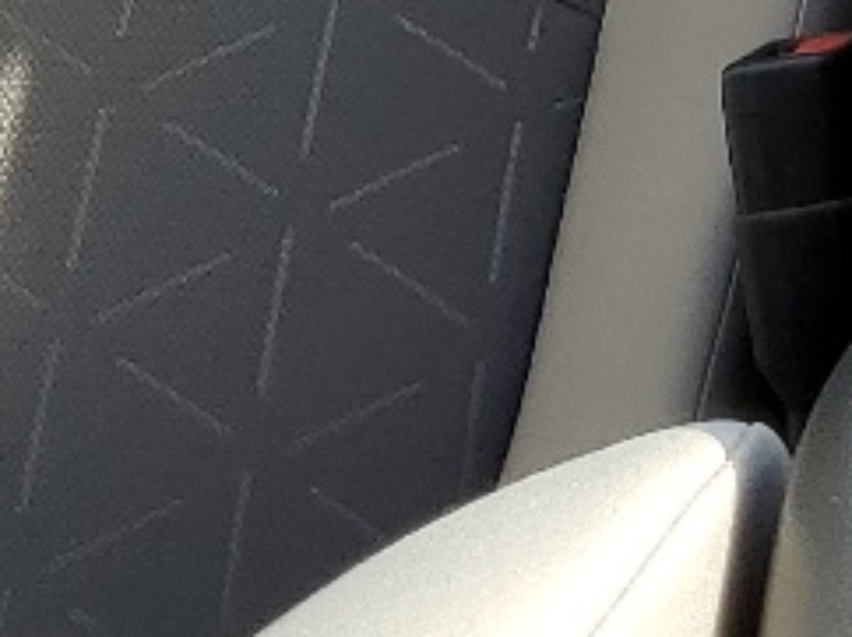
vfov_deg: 8.2
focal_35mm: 172
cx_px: 1370
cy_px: -651
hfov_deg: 11.0
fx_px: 4229
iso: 50
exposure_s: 1/154
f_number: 1.5
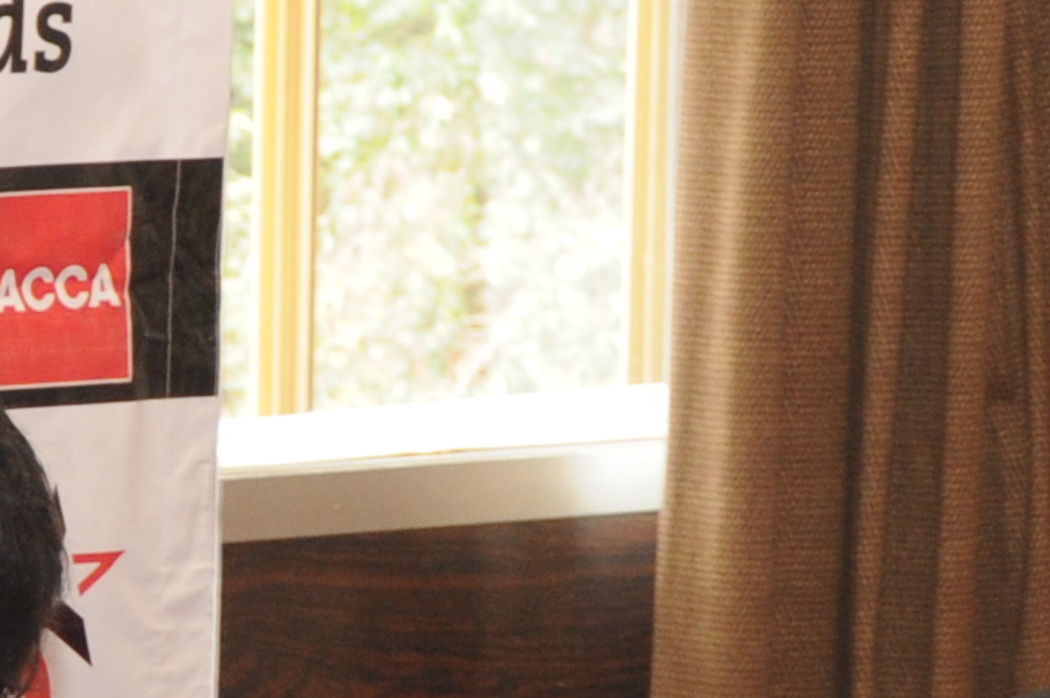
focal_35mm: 302
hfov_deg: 6.5
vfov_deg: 4.5
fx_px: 8798
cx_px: -1299
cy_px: 850
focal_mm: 34
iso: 500
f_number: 4.2
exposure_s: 1/60
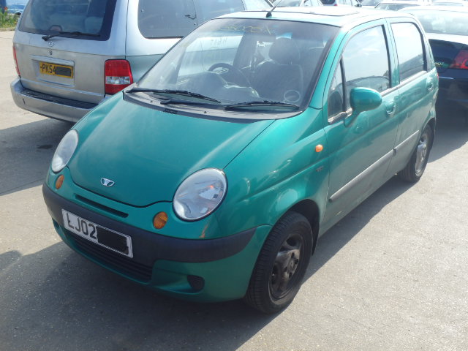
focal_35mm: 36
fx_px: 487
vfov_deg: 39.7
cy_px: 176
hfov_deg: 51.4
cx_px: 234
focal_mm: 6.4
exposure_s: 1/400
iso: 125
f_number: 4.5
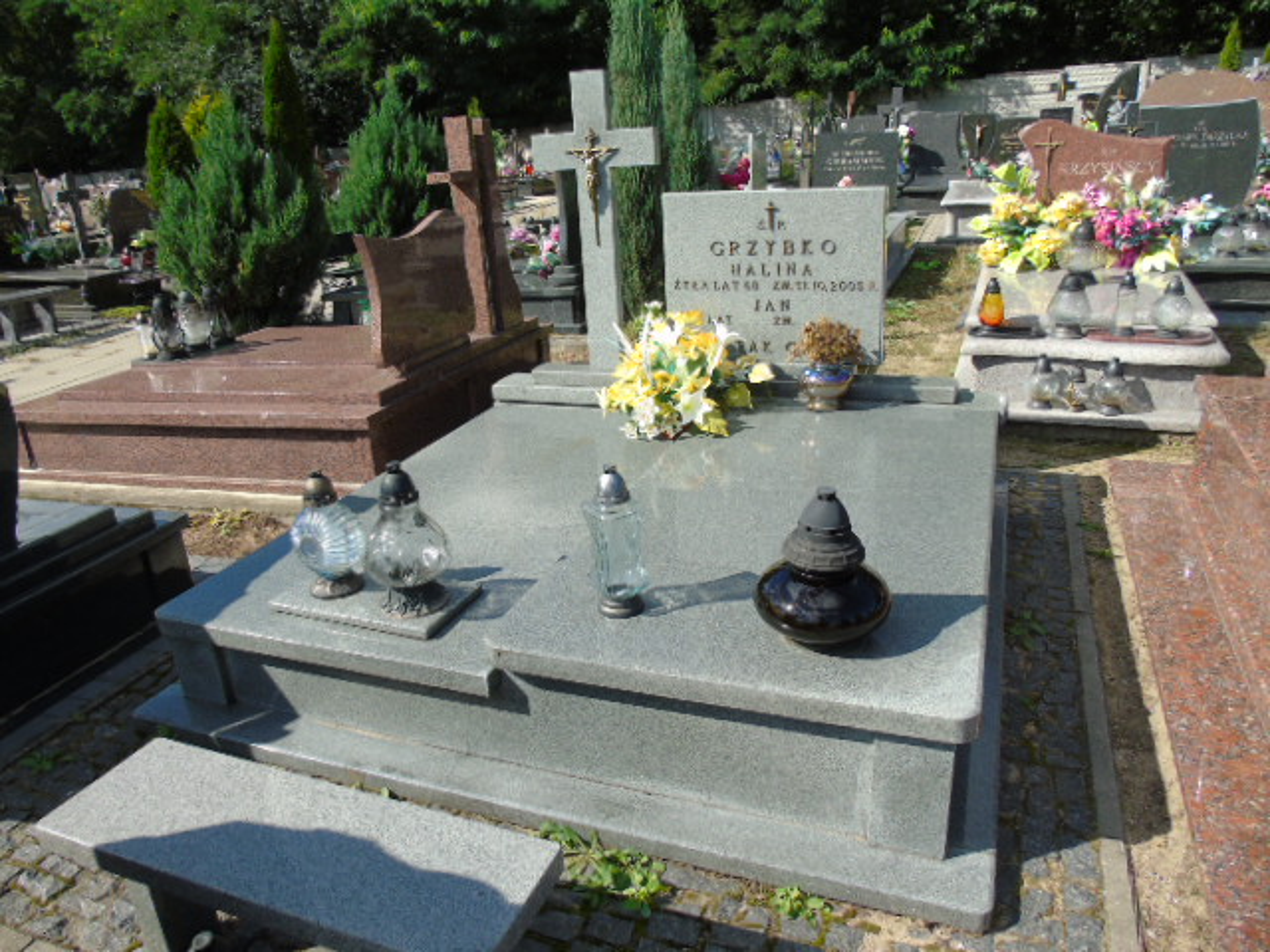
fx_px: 917
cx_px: 635
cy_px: 476
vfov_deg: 54.9
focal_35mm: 25
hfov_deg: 69.4
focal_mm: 4.4
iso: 80
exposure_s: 1/640
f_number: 3.4
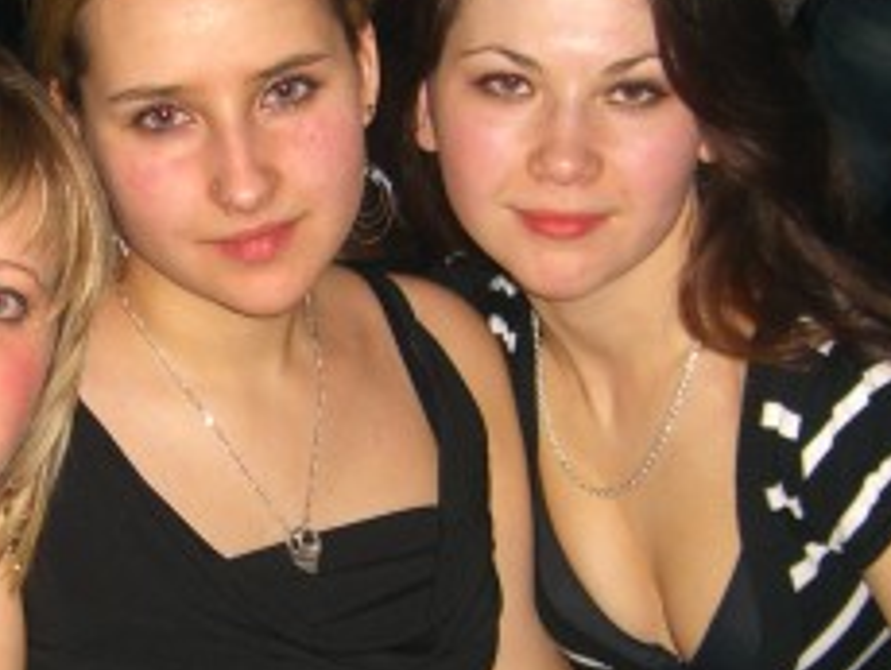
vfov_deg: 14.9
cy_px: 503
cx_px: 198
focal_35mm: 99
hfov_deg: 19.6
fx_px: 2551
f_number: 2.8
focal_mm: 7.9
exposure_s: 1/60
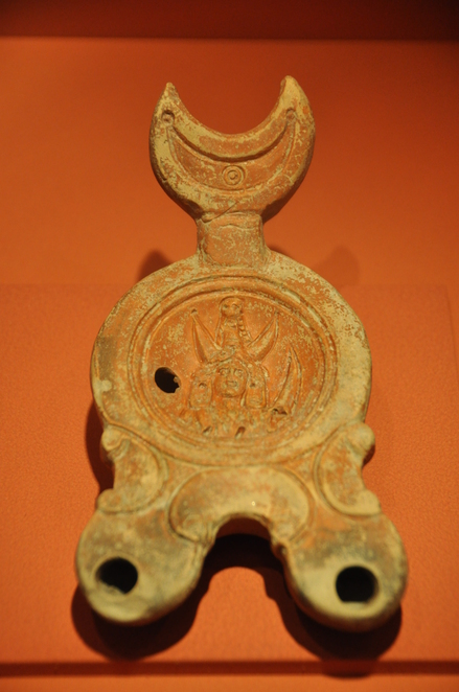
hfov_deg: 9.6
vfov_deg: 14.4
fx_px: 2735
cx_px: 230
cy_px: 346
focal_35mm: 142
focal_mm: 95
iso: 1000
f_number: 5.3
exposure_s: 1/100
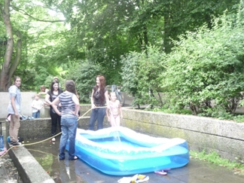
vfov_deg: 34.3
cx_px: 96
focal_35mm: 42
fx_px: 296
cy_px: 106
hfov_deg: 44.5
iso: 160
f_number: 3.6
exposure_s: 1/30
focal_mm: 5.6
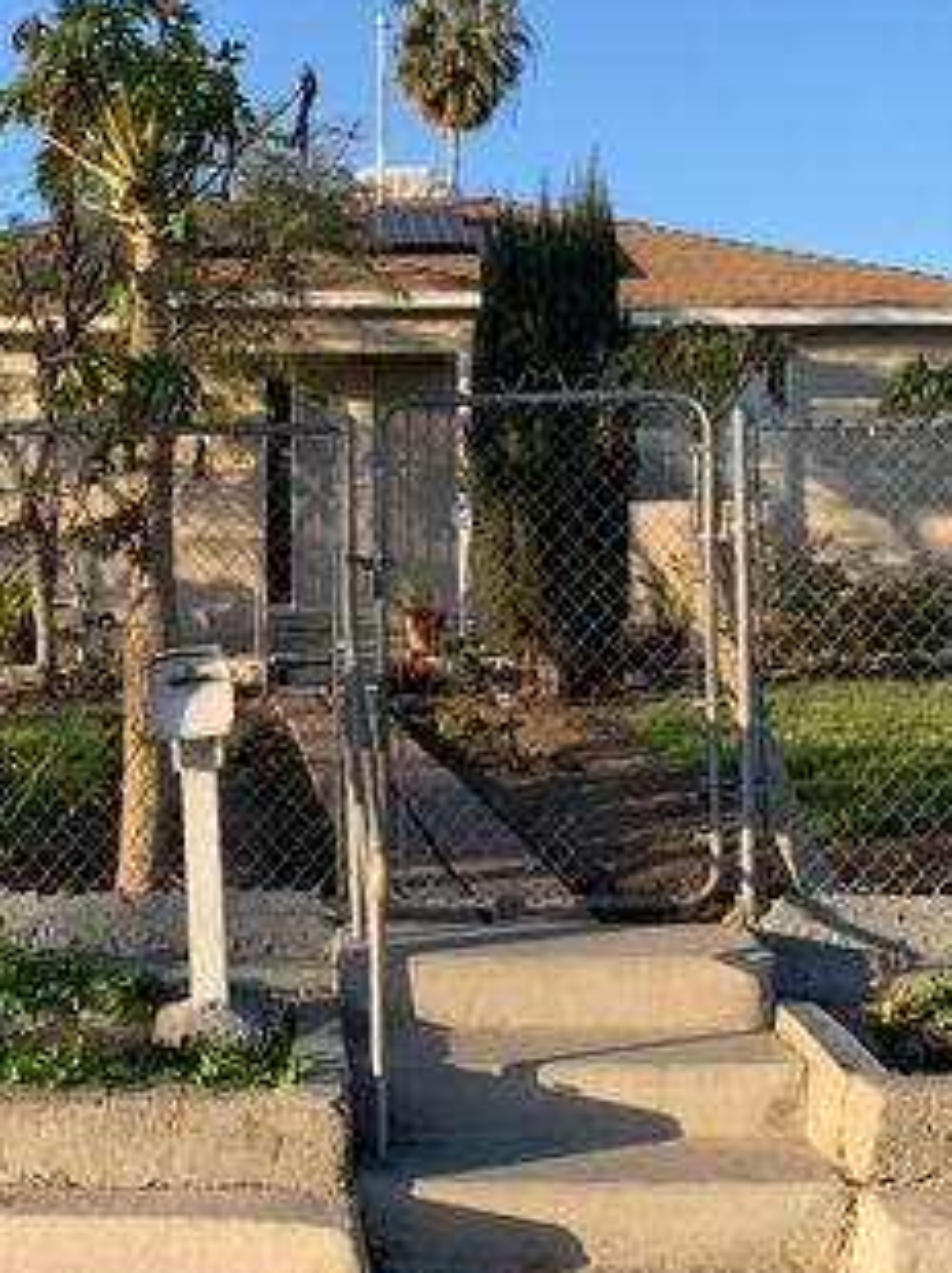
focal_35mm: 42
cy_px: 593
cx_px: 234
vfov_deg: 44.8
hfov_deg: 33.6
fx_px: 1542
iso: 25
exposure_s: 1/808
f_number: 1.8
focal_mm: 4.25
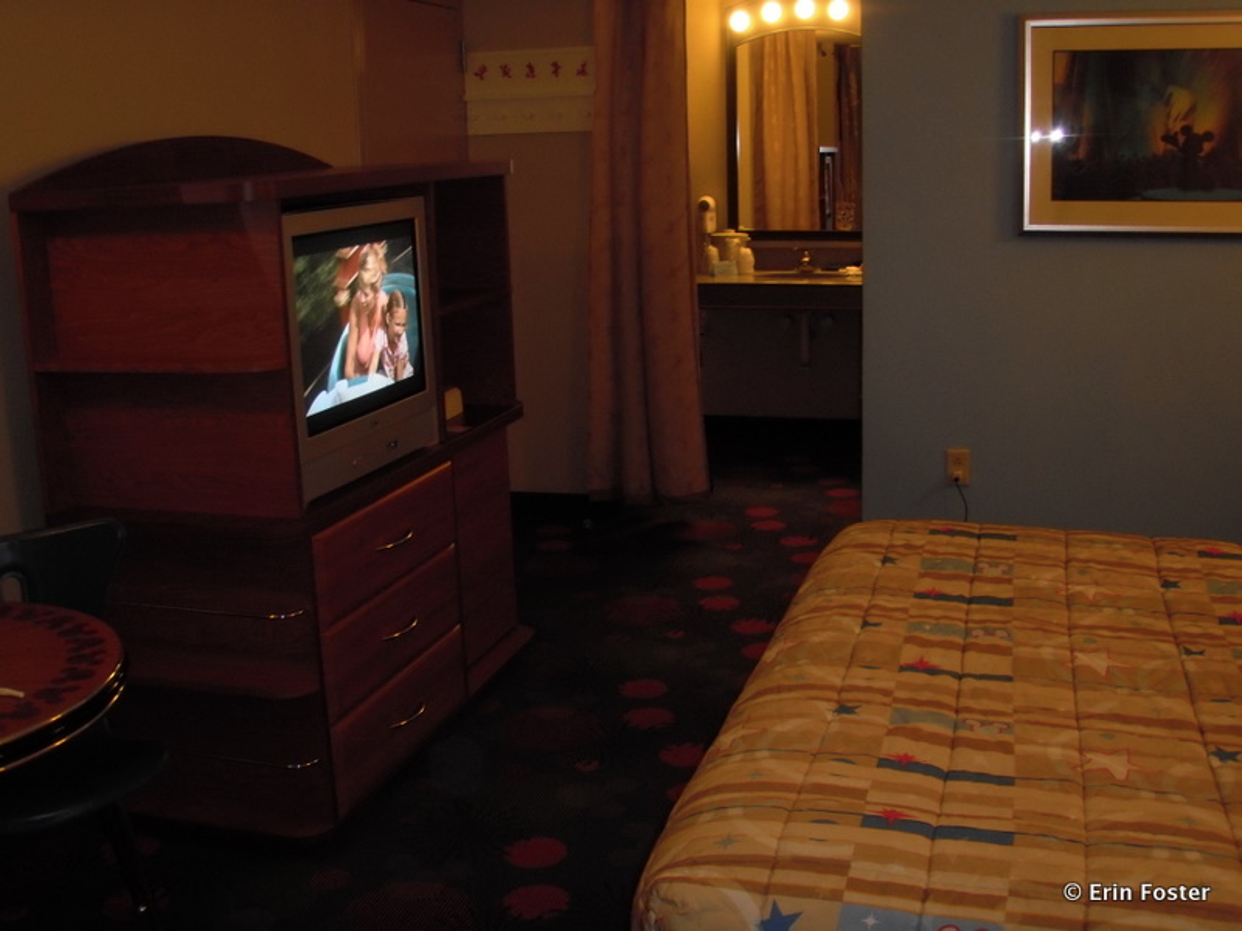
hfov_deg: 49.0
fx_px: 1363
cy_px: 466
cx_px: 621
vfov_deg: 37.7
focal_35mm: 38
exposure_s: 1/30
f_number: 3.5
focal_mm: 6.7
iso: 125
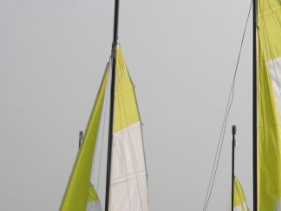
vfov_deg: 6.5
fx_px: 1859
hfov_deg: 8.6
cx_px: 238
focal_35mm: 229
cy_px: 183
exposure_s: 1/399
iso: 50
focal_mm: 19.2
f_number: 5.3
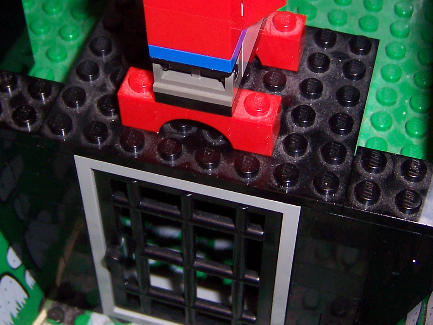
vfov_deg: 21.5
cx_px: 203
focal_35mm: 68
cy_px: 104
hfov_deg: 28.5
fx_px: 851
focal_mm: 5.5
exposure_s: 1/60
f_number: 2.8
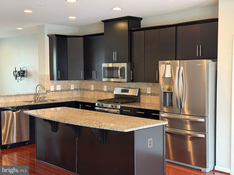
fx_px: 324
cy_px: 88
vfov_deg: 30.3
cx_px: 117
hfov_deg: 39.7
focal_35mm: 48
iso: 250
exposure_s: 1/60
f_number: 1.78
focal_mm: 6.76
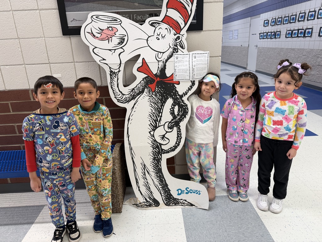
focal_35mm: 24
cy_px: 121
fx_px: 223
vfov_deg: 56.8
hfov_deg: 71.6
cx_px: 161
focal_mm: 6.76
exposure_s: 1/120
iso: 160
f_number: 1.78
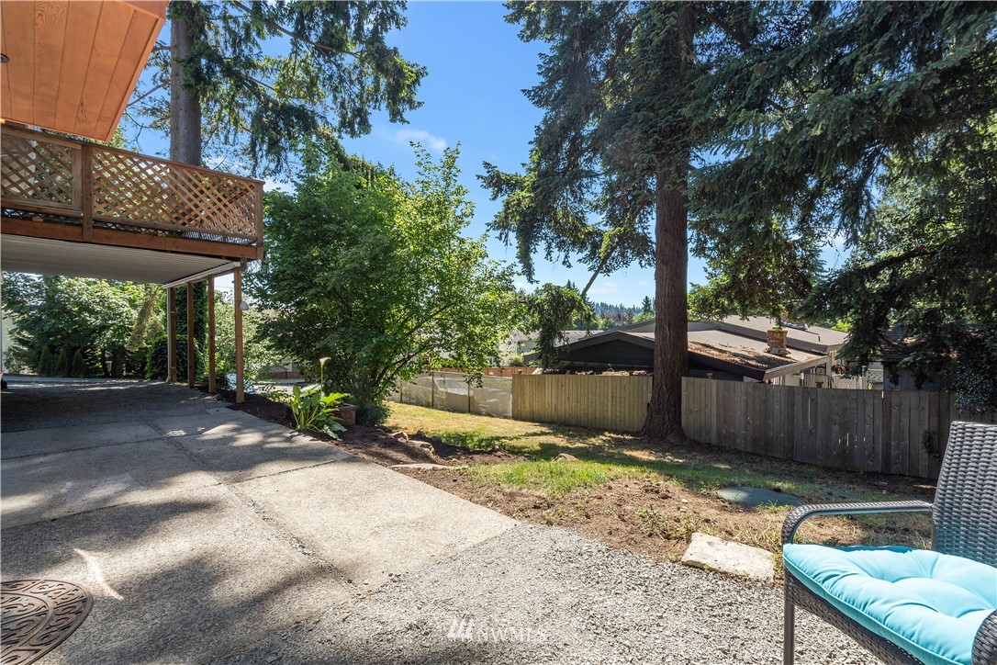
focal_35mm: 16
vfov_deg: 73.7
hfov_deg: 96.7
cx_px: 498
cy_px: 332
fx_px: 443
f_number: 11
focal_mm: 16
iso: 250
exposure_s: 1/125
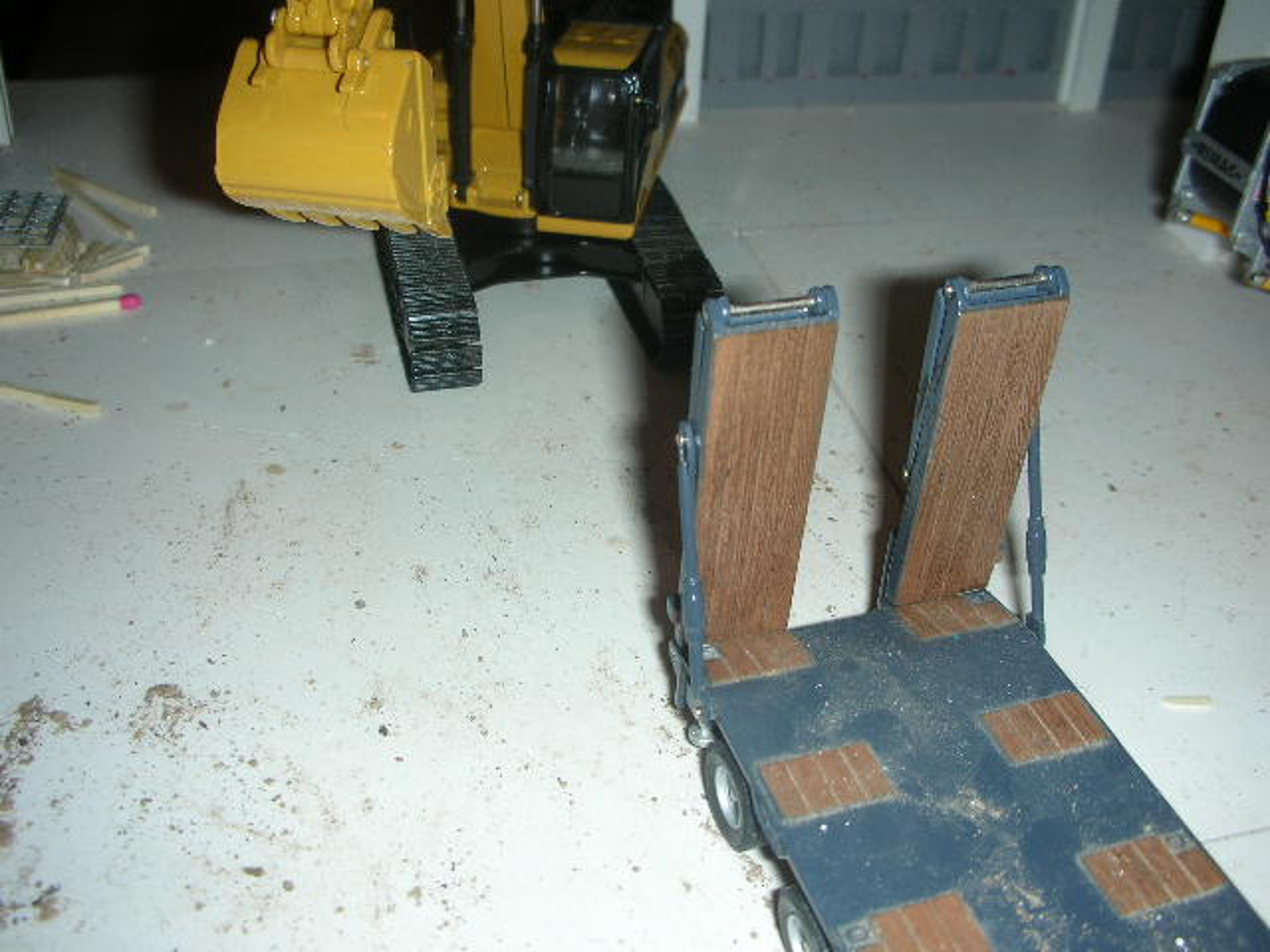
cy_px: 476
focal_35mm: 35
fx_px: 1284
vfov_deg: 40.7
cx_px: 635
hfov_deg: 52.6
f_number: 3
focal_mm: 5.8
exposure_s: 1/60.1
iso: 50
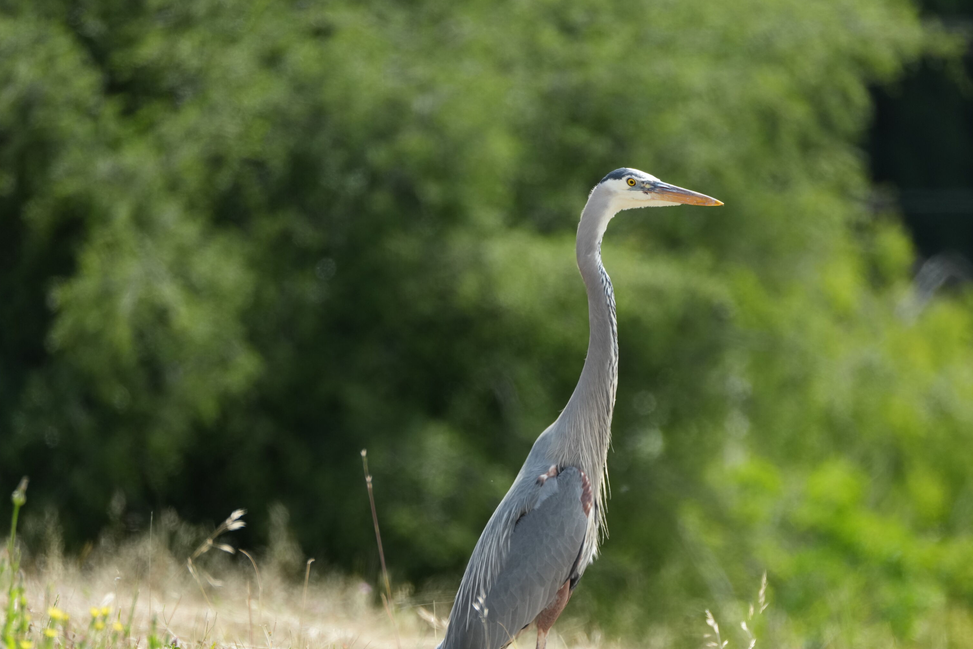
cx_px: 566
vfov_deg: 2.7
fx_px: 13784
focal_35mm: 510
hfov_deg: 4.0
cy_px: 445
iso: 640
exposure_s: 1/800
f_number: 6.3
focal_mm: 358
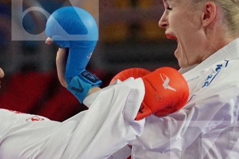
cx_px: 55
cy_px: 163
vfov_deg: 1.7
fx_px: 5259
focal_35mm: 792
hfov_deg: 2.6
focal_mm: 150
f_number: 3.2
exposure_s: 1/2000
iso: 3200
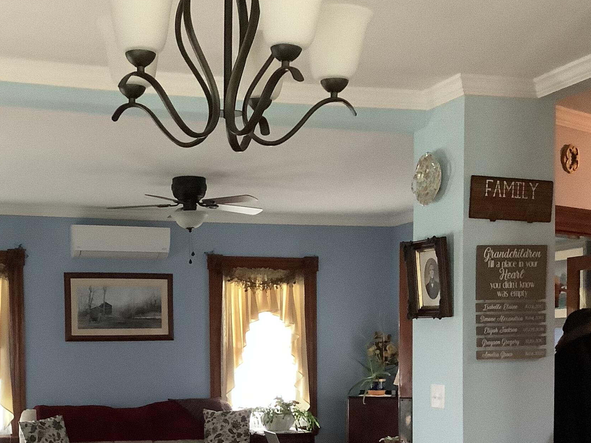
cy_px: 389
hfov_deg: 34.1
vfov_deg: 25.4
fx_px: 956
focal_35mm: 56
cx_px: 212
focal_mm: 3.3
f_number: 2.4
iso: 500
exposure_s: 1/30
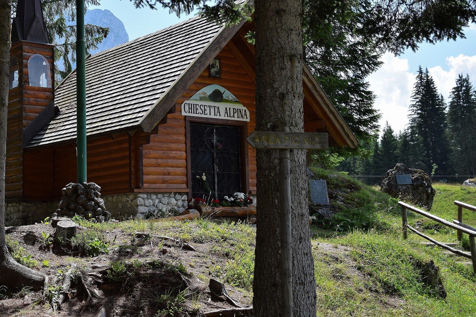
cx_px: 190
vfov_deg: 22.2
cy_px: 109
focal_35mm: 61
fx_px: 806
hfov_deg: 32.8
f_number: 4.5
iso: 100
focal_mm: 30
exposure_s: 1/800
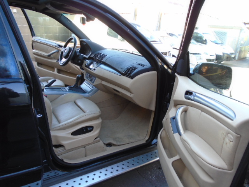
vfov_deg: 53.1
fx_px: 187
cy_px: 94
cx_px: 124
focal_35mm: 26
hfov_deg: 67.3
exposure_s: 1/60
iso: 100
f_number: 3.2
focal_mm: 4.6
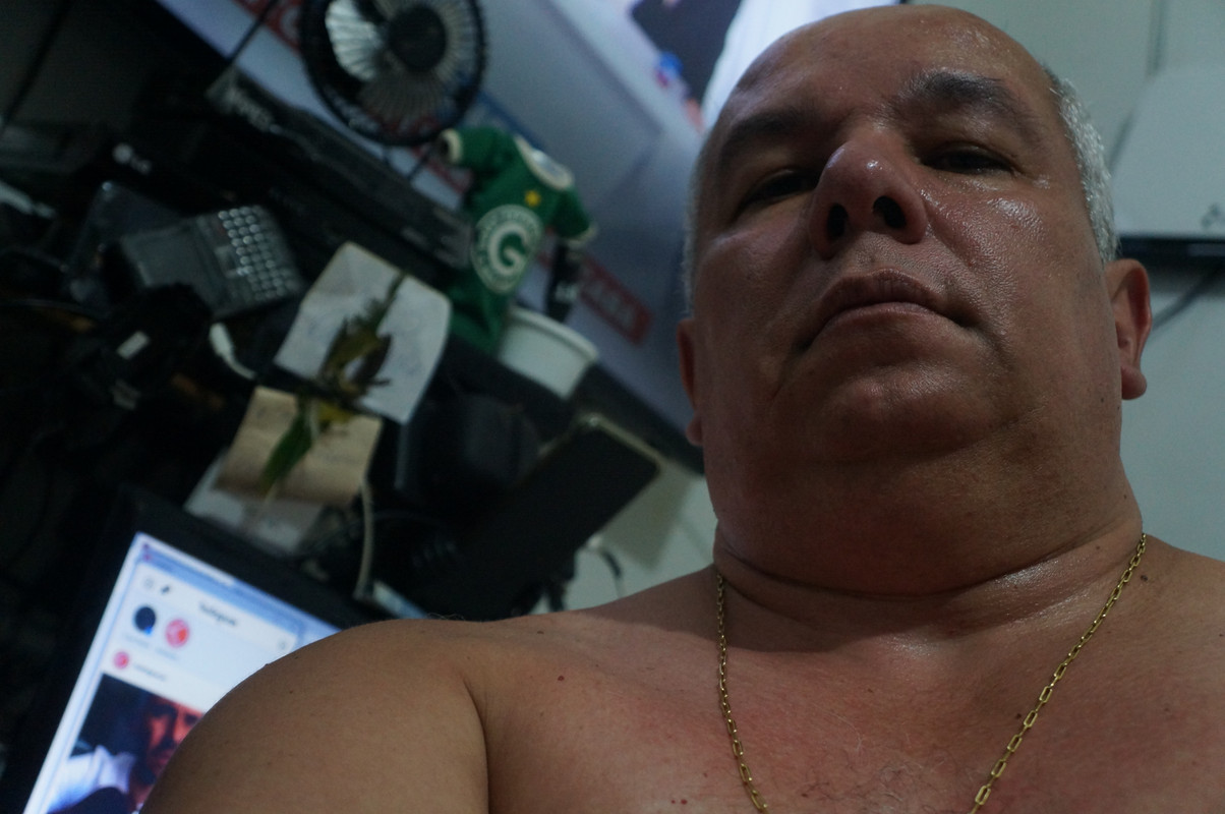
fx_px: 1479
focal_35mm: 44
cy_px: 407
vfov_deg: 30.8
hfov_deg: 45.0
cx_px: 612
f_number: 4
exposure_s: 1/60
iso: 2000
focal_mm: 29
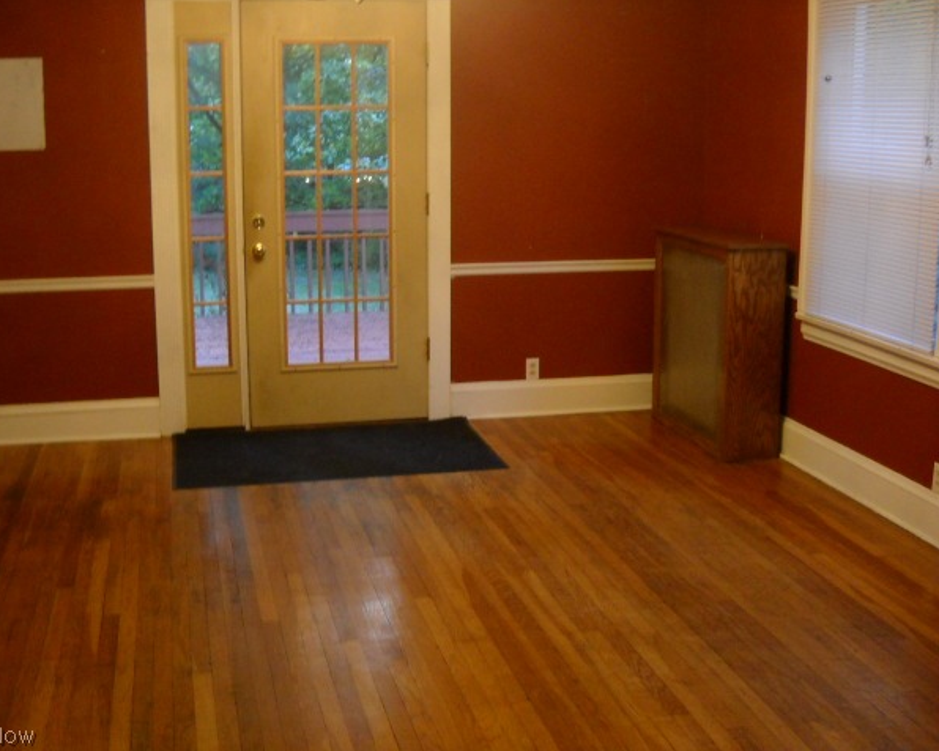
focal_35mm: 43
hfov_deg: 42.9
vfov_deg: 34.9
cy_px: 375
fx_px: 1195
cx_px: 436
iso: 400
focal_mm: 6.72
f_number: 3.1
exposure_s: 1/14
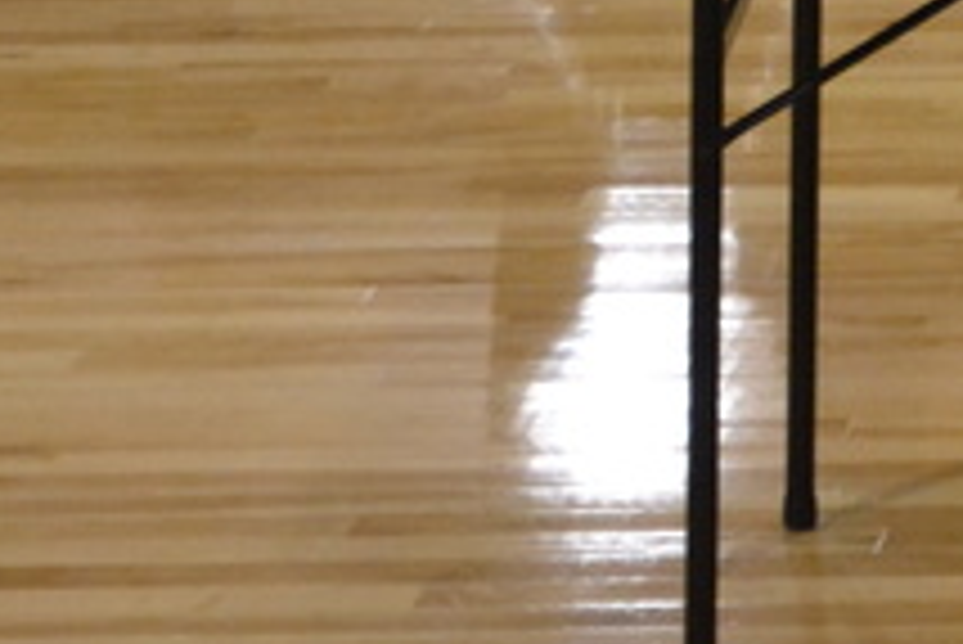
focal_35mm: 323
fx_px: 8656
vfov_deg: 4.2
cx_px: 1818
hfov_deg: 6.2
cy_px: -669
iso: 2800
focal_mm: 45
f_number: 5.3
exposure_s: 1/60
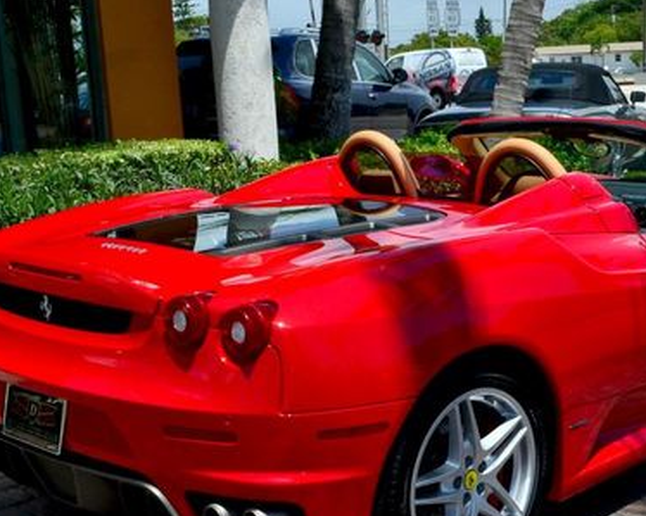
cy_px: 327
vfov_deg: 28.5
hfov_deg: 35.0
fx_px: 1013
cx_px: 434
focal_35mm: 53
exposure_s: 1/800
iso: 800
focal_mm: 22
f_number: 14
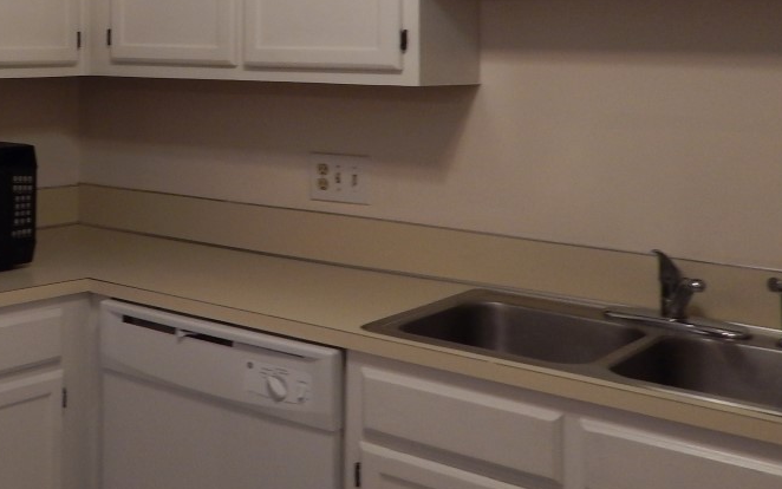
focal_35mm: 53
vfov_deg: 23.6
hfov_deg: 34.1
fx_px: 1130
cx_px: -34
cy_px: 19
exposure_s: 1/30
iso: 140
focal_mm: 4
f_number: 3
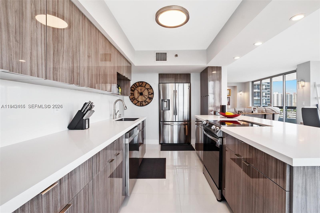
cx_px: 160
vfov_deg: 77.3
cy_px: 106
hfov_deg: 100.4
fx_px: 133
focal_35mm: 15
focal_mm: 10
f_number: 8
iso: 280
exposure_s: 1/15
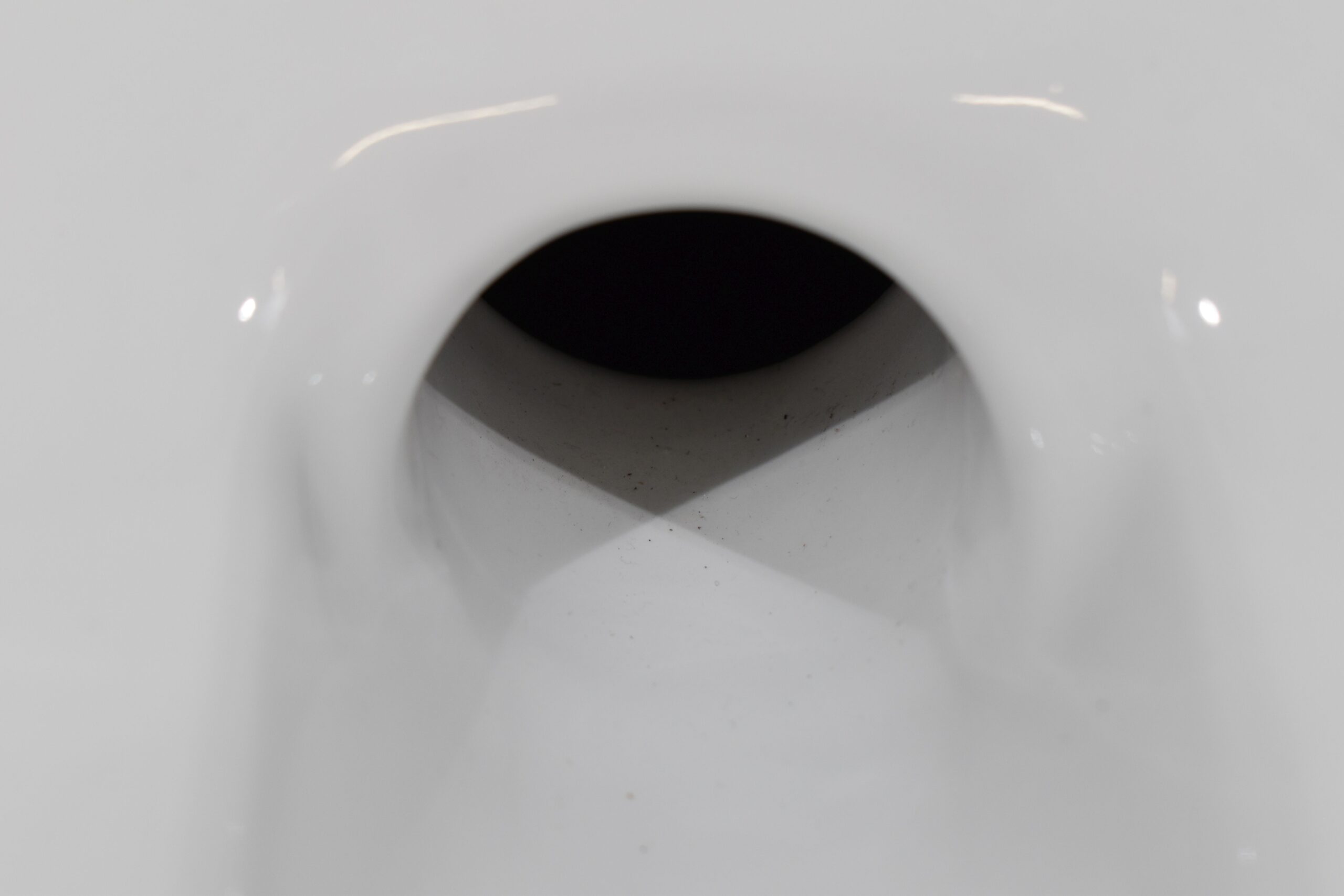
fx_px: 2800
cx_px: 672
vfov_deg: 18.2
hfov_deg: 27.0
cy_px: 448
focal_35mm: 75
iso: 400
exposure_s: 1/60
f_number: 8
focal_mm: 50
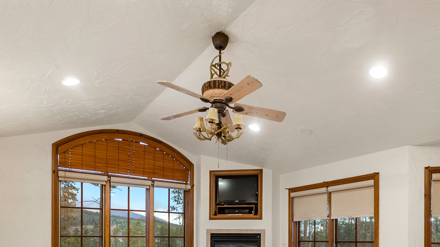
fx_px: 323
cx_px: 251
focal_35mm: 28
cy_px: 243
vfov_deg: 37.7
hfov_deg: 68.1
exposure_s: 1/2.5
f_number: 6.3
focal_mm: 15.4
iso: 250
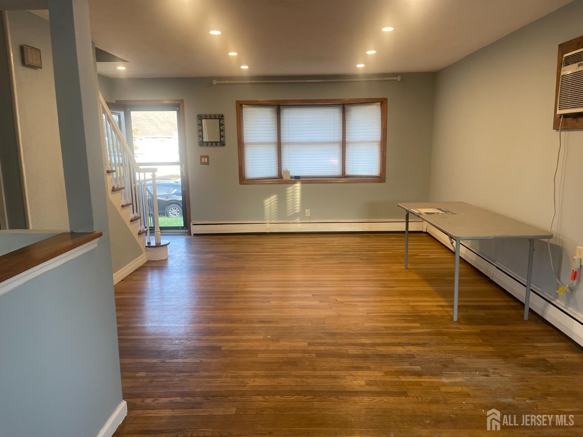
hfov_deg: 69.4
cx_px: 292
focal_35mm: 25
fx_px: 421
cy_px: 218
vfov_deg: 54.9
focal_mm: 5.1
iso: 125
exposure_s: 1/120
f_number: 1.6
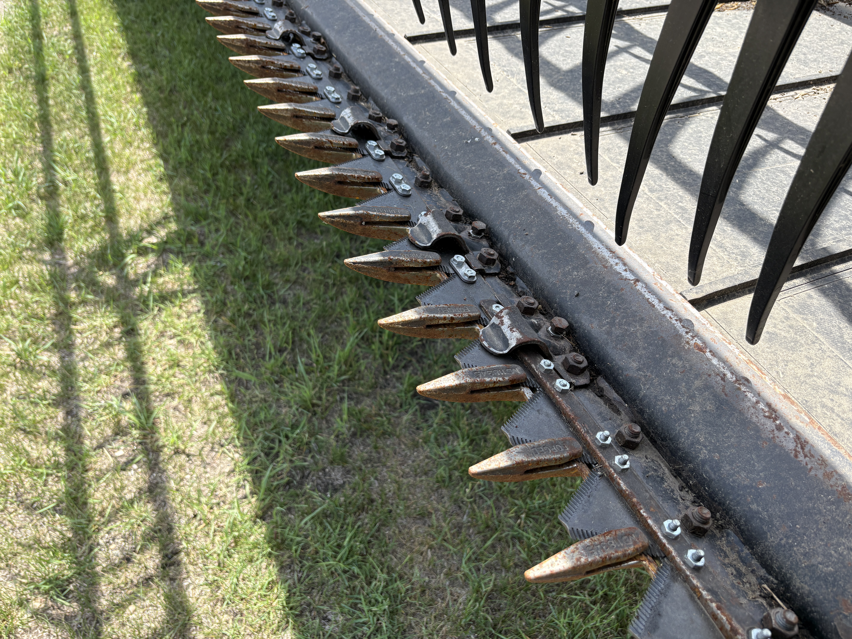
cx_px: 426
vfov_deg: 53.1
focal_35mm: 26
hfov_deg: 67.3
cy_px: 320
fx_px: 640
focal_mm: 5.96
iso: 50
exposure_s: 1/861
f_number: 1.6
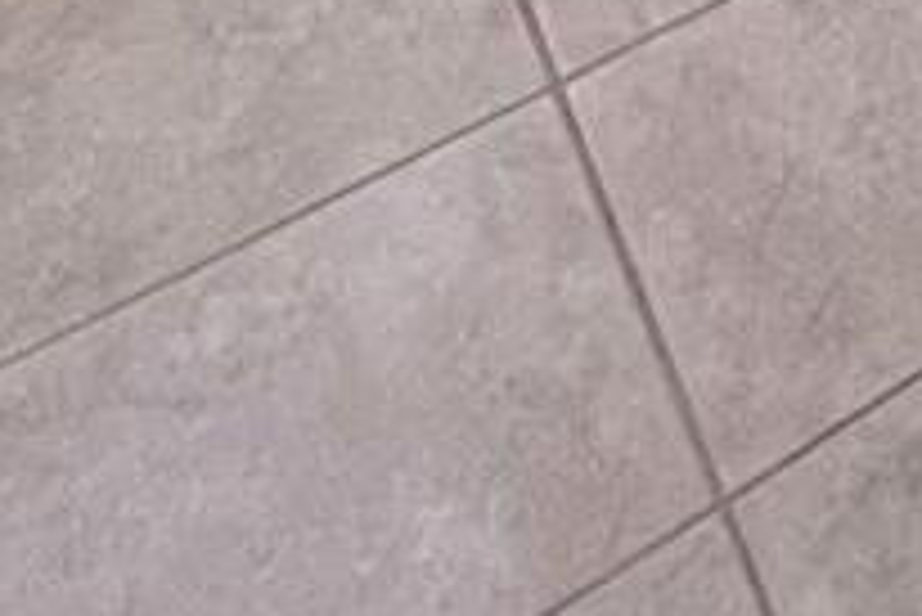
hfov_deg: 19.9
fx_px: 2025
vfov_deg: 8.6
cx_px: 1583
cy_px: -1754
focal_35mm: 79
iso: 200
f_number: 1.8
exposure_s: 1/60
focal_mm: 1.57
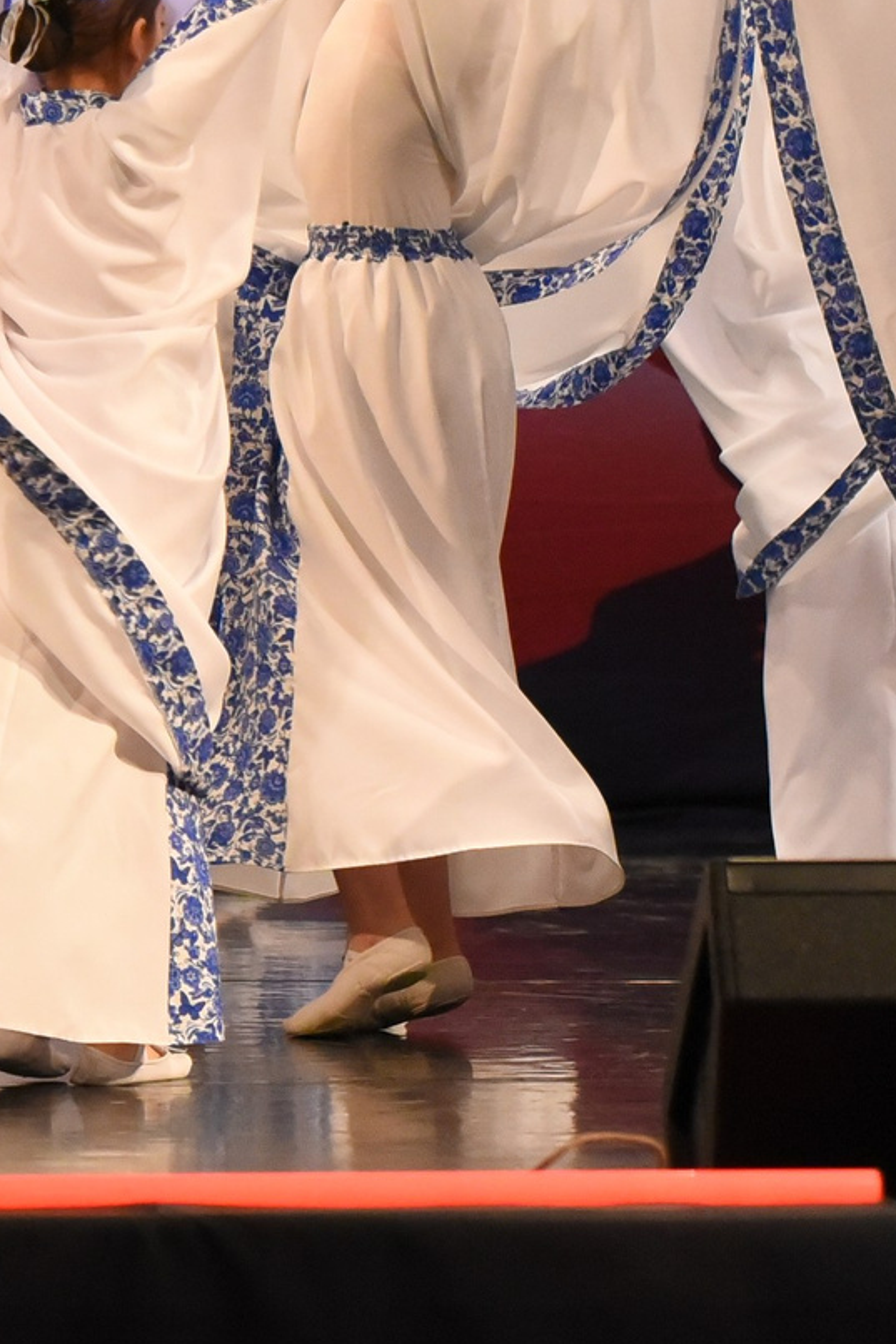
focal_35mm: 334
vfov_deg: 6.2
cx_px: 254
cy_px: 203
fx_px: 12463
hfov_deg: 4.1
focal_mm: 105
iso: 5000
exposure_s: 1/800
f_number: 3.2
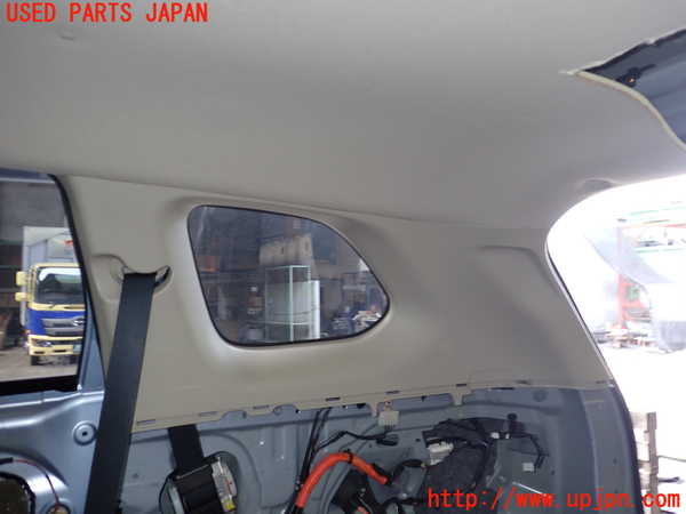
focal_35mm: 30
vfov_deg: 46.8
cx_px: 343
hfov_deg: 60.0
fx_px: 595
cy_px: 257
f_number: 2.3
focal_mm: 5.4
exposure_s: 1/30
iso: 200
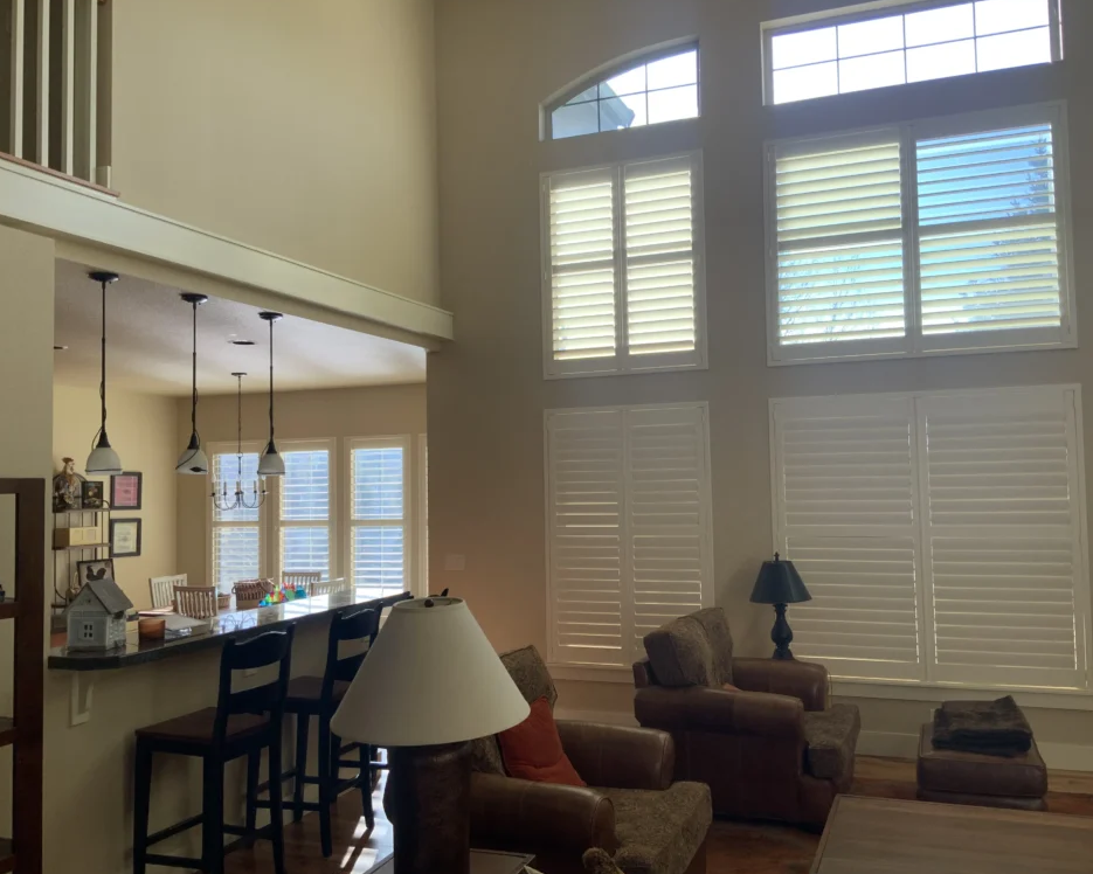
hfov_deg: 57.2
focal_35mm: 31
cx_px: 570
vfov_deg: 47.1
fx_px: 1003
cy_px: 432
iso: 25
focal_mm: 3
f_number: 1.8
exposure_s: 1/120
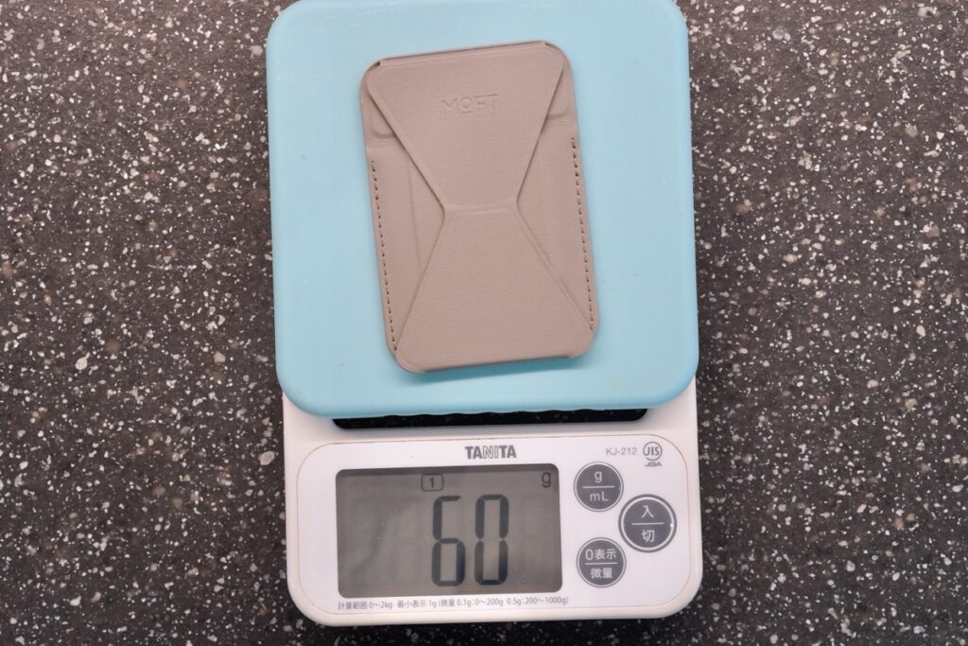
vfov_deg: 25.8
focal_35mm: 52
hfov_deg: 37.8
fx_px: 1412
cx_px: 484
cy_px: 323
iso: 1250
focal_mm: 35
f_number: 5.6
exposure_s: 1/60
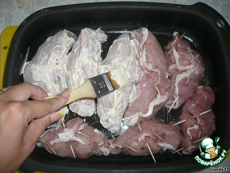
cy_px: 86
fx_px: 233
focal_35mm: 35
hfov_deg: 52.6
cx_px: 115
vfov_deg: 40.7
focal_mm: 5.8
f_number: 2.8
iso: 100
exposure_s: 1/30
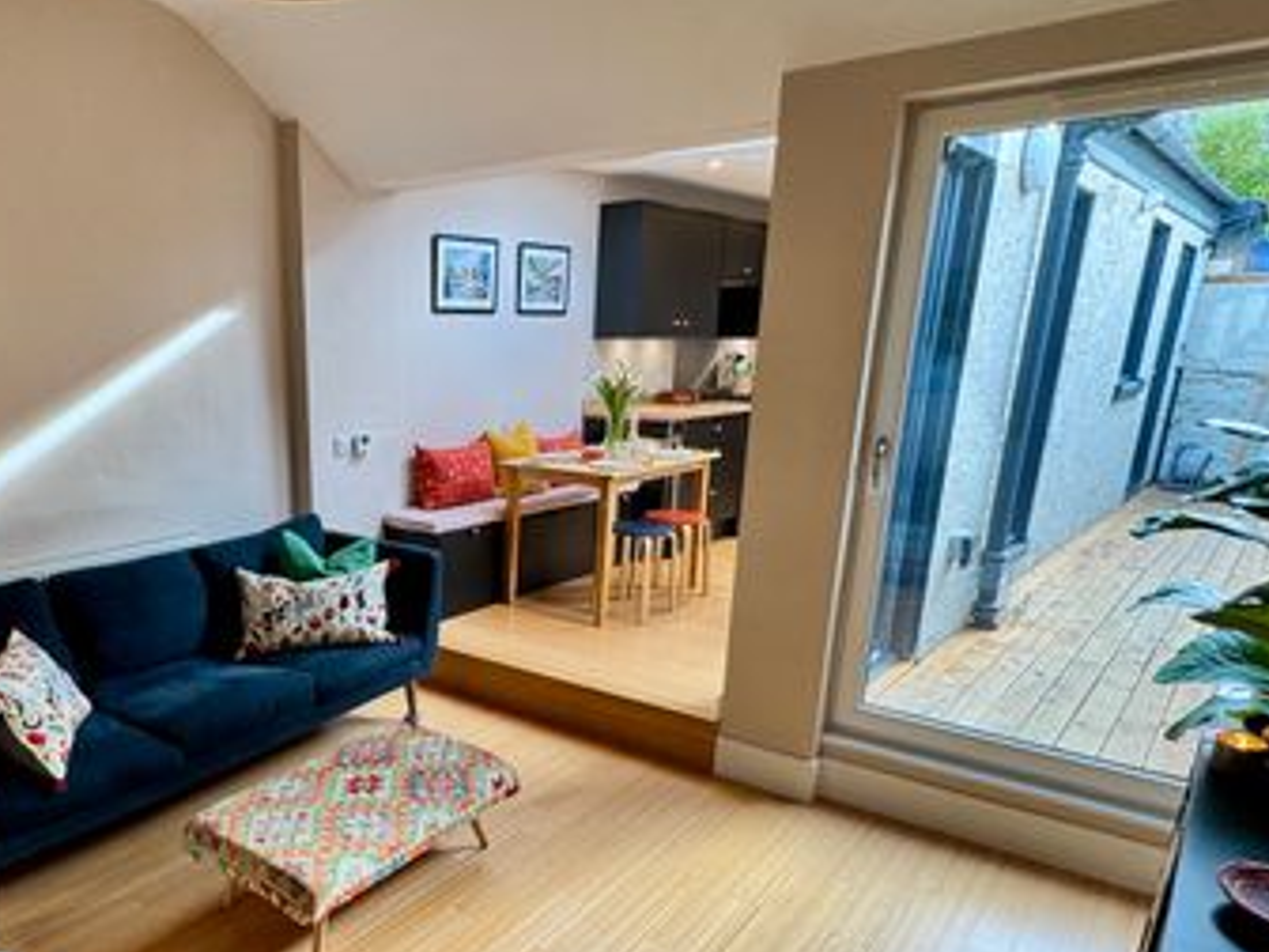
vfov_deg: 53.8
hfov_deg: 67.3
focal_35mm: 25
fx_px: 916
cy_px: 635
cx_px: 415
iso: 80
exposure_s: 1/100
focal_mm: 2.22
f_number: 2.2
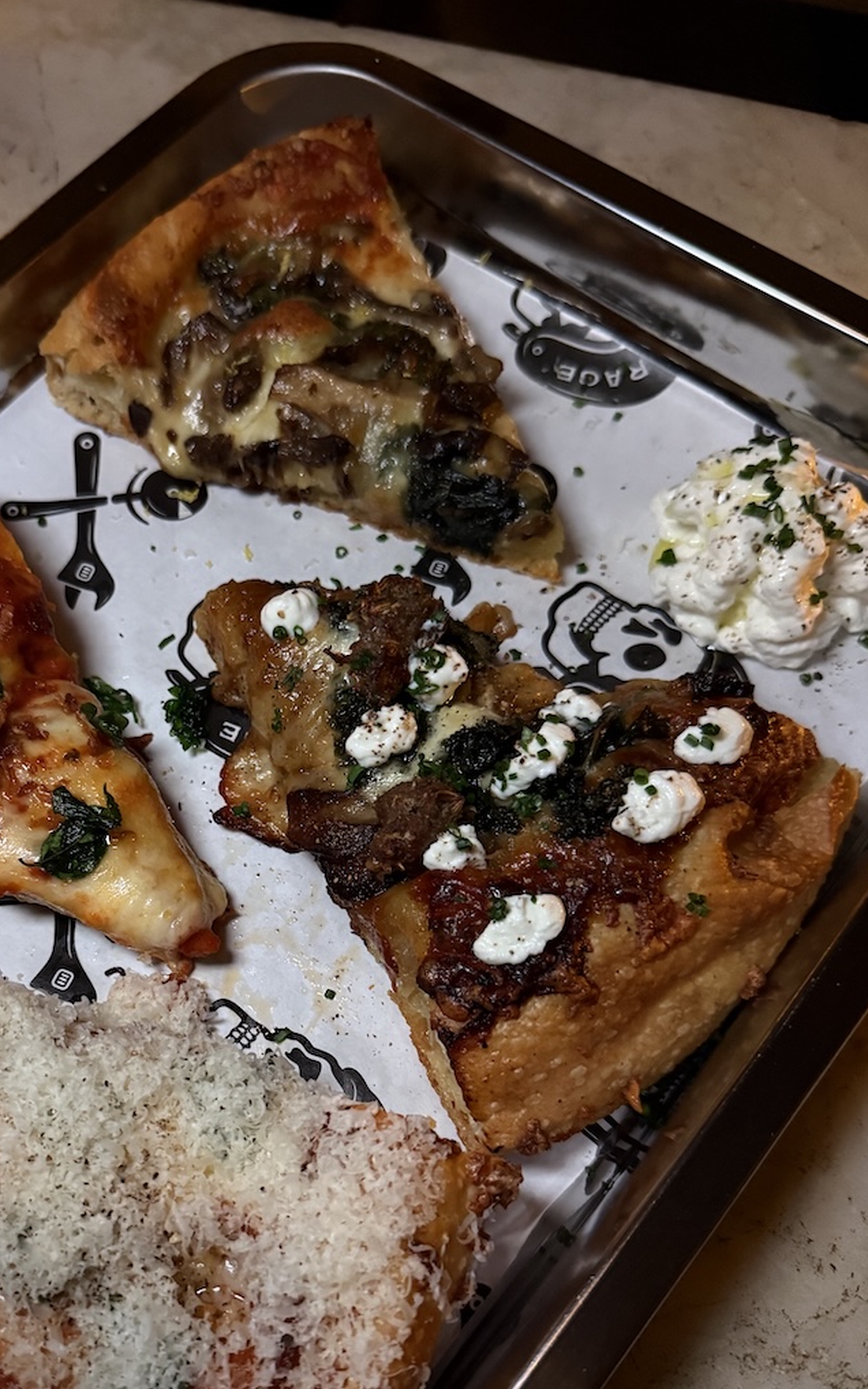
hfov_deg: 38.6
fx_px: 1212
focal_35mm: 32
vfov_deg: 59.1
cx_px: 233
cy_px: 843
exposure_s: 1/30
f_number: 1.78
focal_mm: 6.76
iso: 800
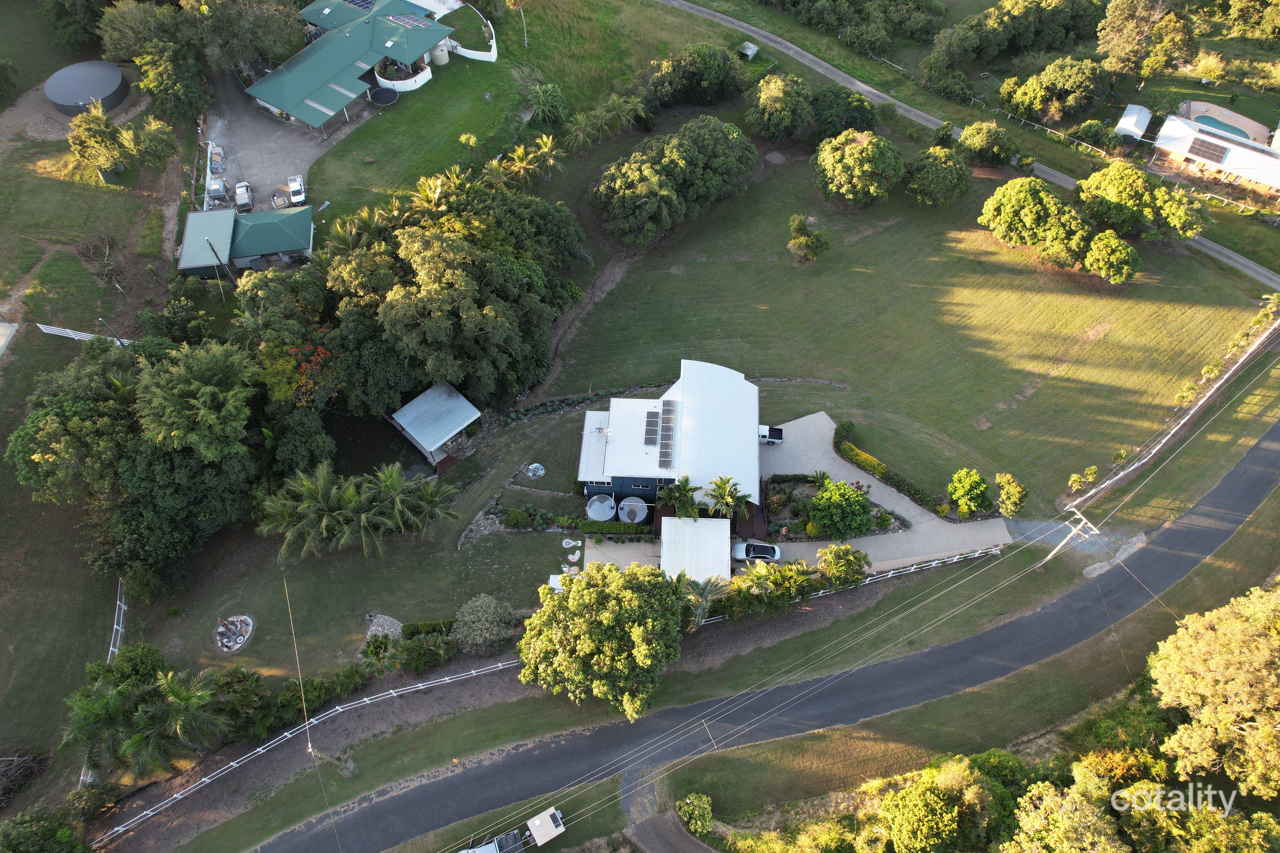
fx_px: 782
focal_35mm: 22
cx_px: 640
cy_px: 426
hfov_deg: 78.6
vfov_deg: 57.2
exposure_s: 1/15
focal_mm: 8.38
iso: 100
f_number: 2.8
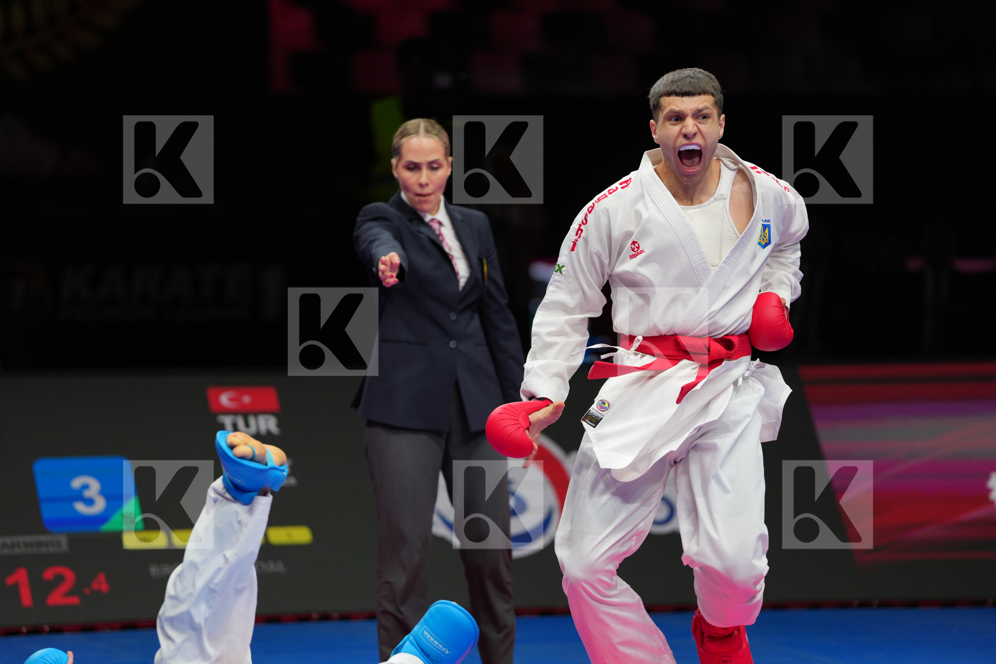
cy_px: 332
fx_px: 5532
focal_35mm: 200
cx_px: 498
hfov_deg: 10.3
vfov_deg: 6.9
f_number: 2.8
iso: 500
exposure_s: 1/1000
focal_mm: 200
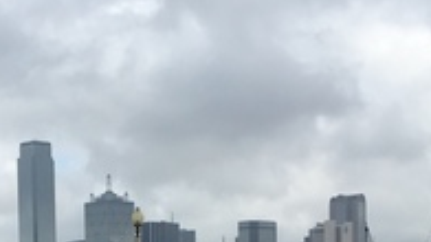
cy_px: 471
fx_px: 1325
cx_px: 84
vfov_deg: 9.8
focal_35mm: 116
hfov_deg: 18.3
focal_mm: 4.15
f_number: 2.2
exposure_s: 1/1199
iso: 32
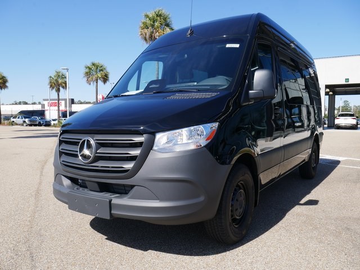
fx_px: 291
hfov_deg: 63.4
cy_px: 135
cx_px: 180
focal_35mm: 28
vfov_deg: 49.8
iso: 200
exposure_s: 1/400
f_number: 7.1
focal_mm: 14
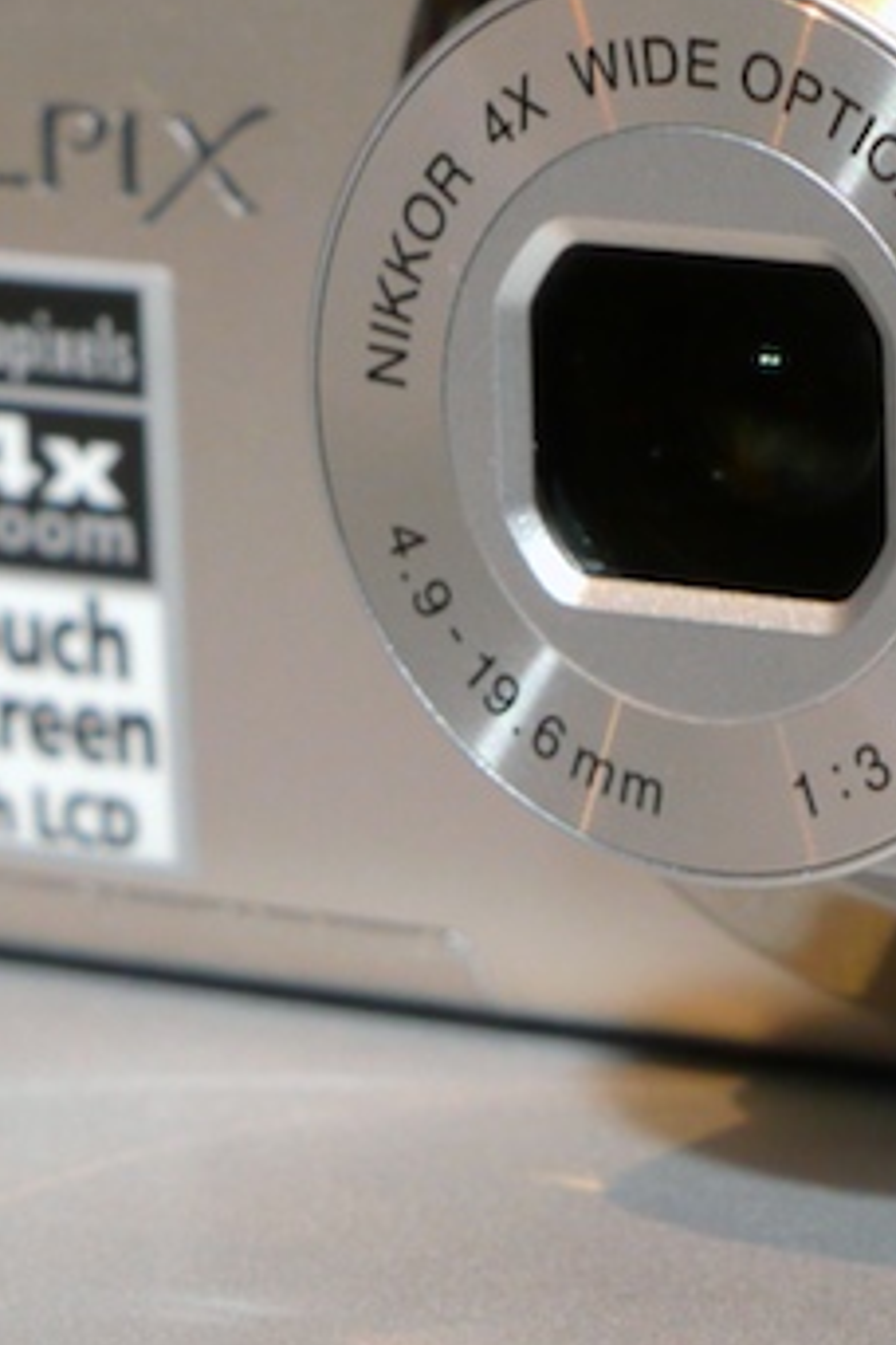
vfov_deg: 9.4
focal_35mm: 219
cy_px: 220
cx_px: 813
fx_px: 8175
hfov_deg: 6.3
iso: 800
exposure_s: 1/60
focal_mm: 45
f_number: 8
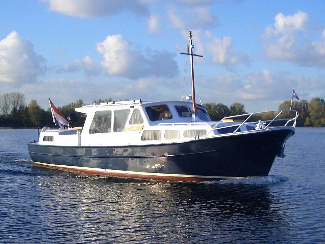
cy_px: 122
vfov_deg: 40.7
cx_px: 162
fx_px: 329
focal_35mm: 35
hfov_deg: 52.6
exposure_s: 1/640
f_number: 2.6
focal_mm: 5.8
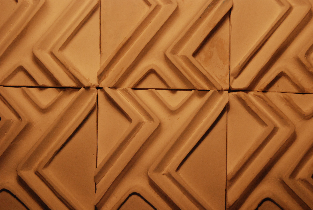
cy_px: 105
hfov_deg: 37.8
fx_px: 457
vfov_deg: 25.9
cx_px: 156
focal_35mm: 52
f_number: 9
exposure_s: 1/320
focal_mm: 35
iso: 1250
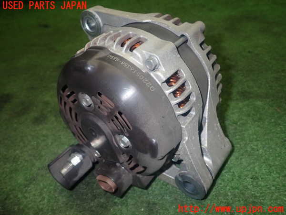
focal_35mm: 30
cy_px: 108
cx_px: 143
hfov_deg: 60.0
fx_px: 248
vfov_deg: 46.8
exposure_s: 1/30
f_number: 6.3
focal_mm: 5.4
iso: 320
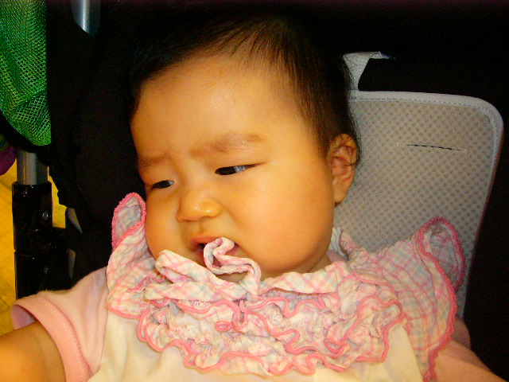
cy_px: 191
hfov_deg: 52.6
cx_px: 254
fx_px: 515
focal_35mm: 35
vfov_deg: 40.7
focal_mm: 5.8
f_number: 2.8
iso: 400
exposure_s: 1/60
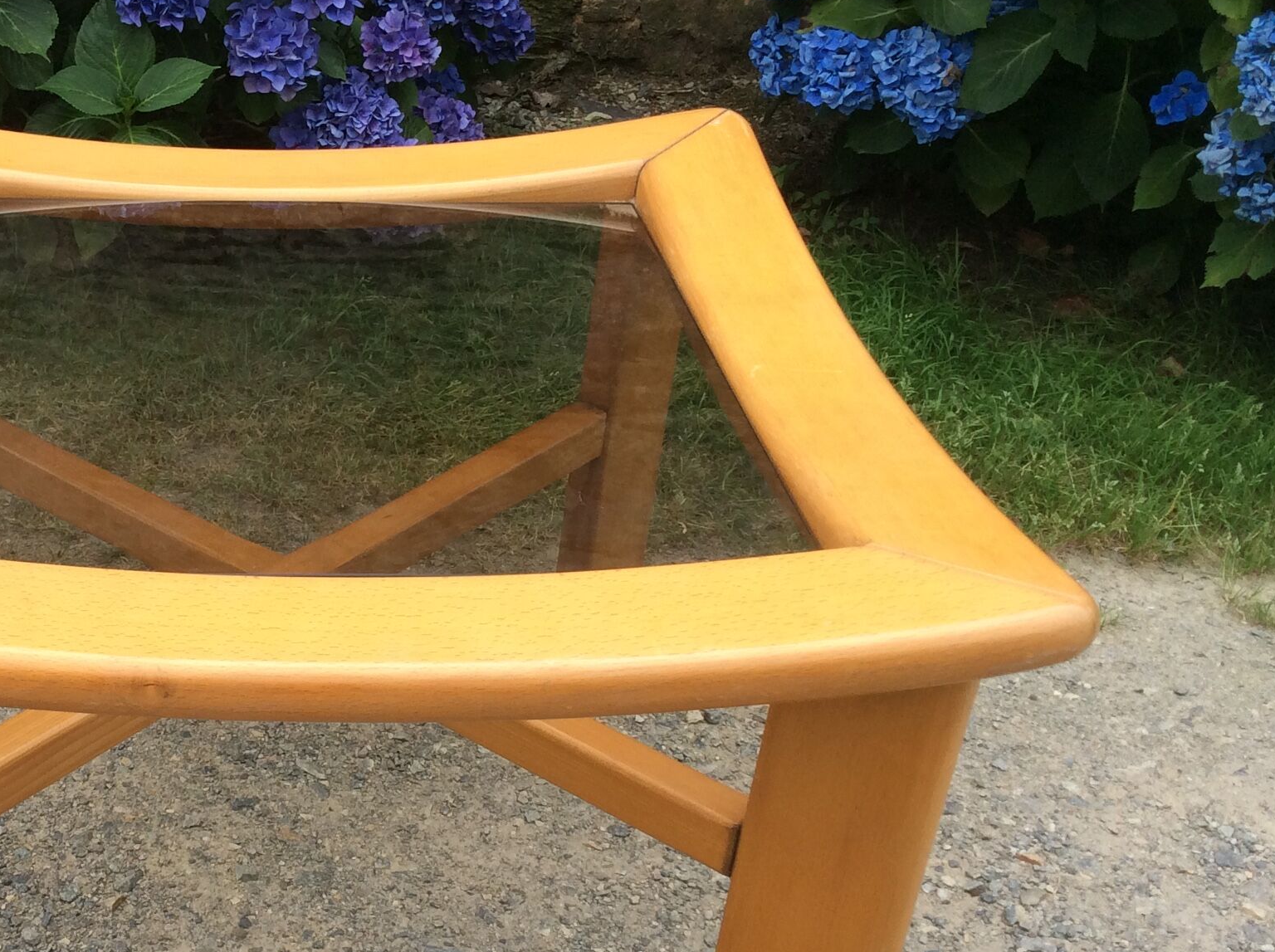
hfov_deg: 34.5
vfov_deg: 26.9
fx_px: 1986
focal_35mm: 54
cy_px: 567
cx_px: 249
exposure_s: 1/248
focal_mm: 3.3
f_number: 2.4
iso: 32
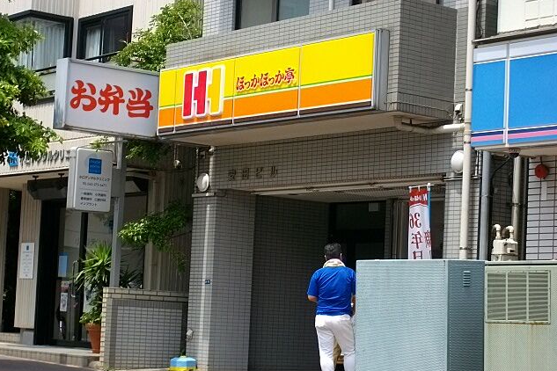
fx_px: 1563
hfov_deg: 20.2
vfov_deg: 13.6
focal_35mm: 101
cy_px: 196
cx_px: 276
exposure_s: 1/227
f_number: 5.2
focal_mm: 17.1
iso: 80
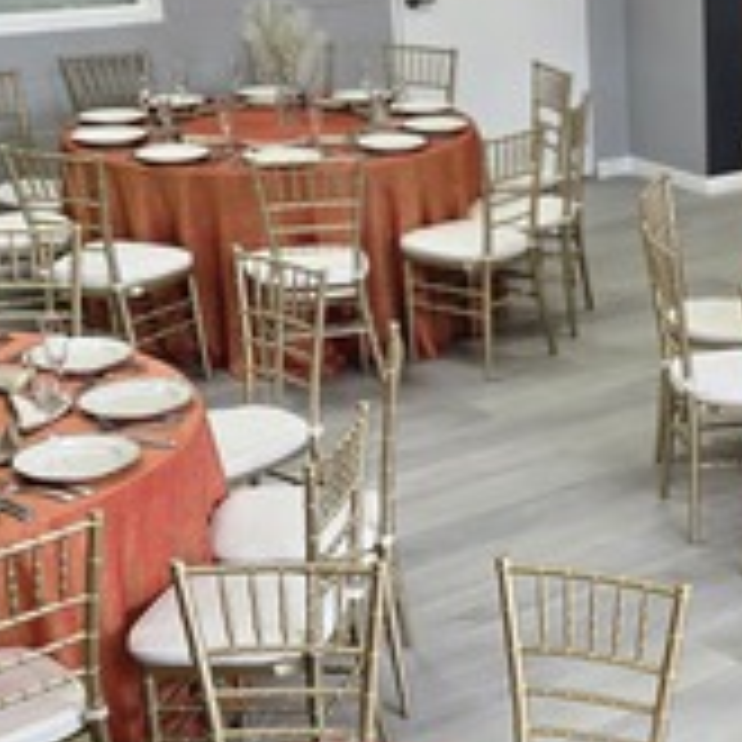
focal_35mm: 74
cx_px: 926
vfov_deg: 23.1
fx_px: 1795
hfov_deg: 21.4
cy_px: 580
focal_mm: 5.4
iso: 64
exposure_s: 1/120
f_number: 1.8
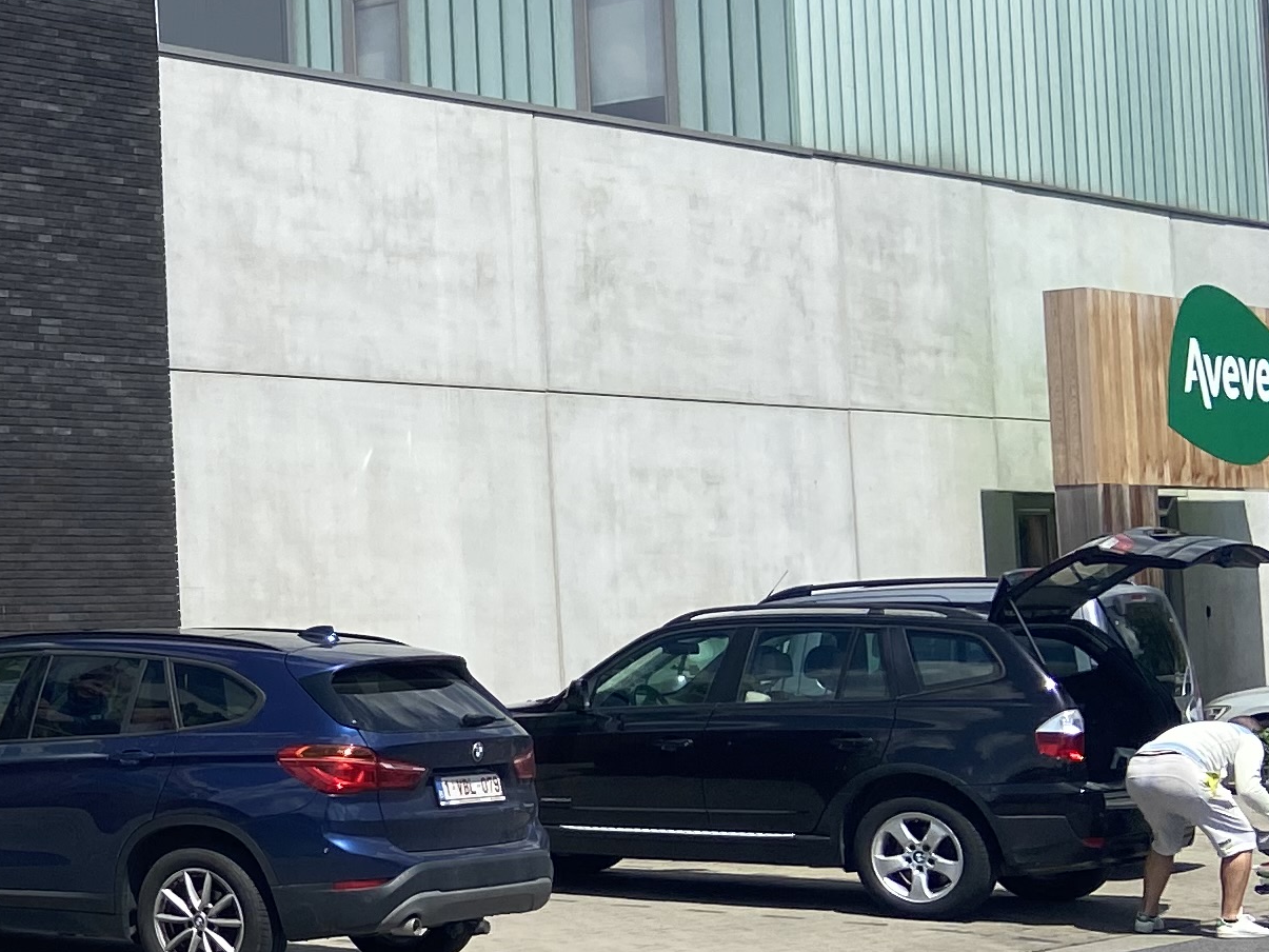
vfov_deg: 17.0
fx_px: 3190
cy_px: 441
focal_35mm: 87
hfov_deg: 20.0
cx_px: -518
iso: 32
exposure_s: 1/3984
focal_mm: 4.25
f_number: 1.8
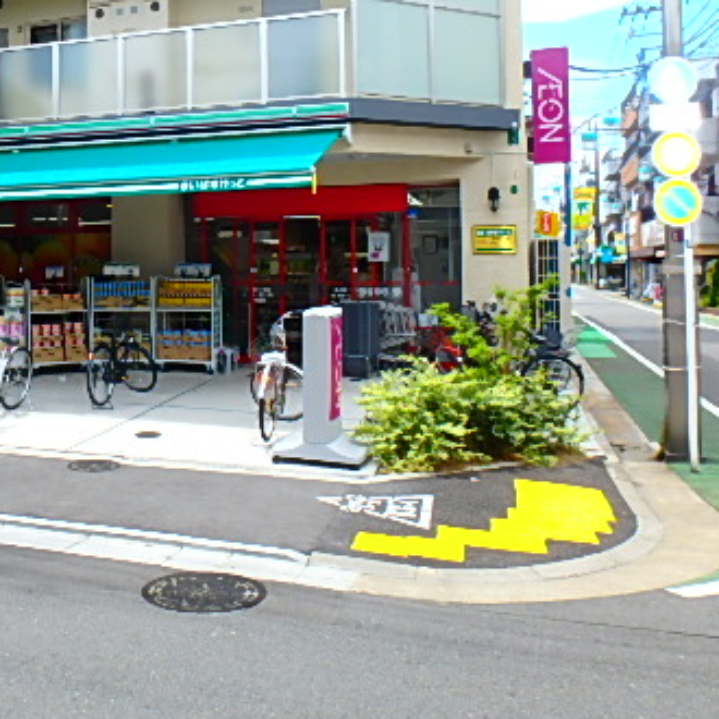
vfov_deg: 45.5
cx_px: 159
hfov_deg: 44.1
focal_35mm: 36
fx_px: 846
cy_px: 255
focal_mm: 3.7
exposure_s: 1/500
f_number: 3.5
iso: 125
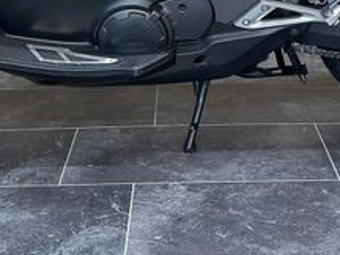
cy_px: -93
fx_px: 697
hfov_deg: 27.4
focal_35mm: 71
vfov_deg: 18.9
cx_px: 167
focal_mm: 6.86
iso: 160
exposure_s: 1/50
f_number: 1.78
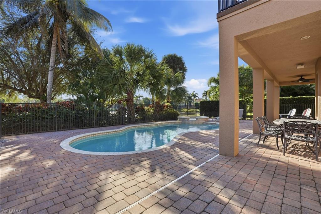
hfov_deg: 96.8
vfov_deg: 73.7
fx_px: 143
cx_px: 160
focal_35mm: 16
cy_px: 107
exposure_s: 1/1600
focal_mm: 16
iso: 400
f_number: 9
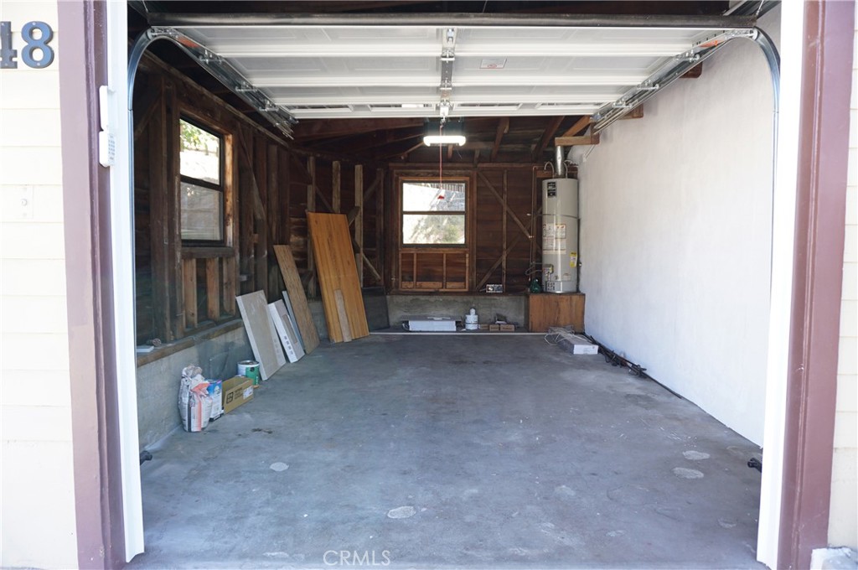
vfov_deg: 53.0
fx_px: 571
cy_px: 285
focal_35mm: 24
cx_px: 429
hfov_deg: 73.8
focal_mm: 16
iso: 160
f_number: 3.5
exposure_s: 1/60
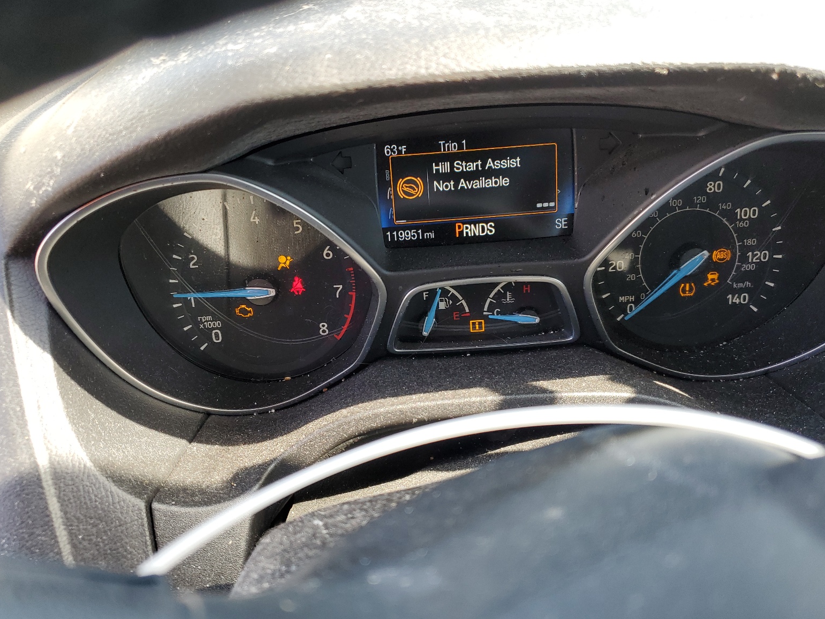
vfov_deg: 51.4
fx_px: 644
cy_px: 310
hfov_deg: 65.3
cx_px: 407
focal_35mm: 27
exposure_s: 1/137
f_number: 1.5
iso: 50
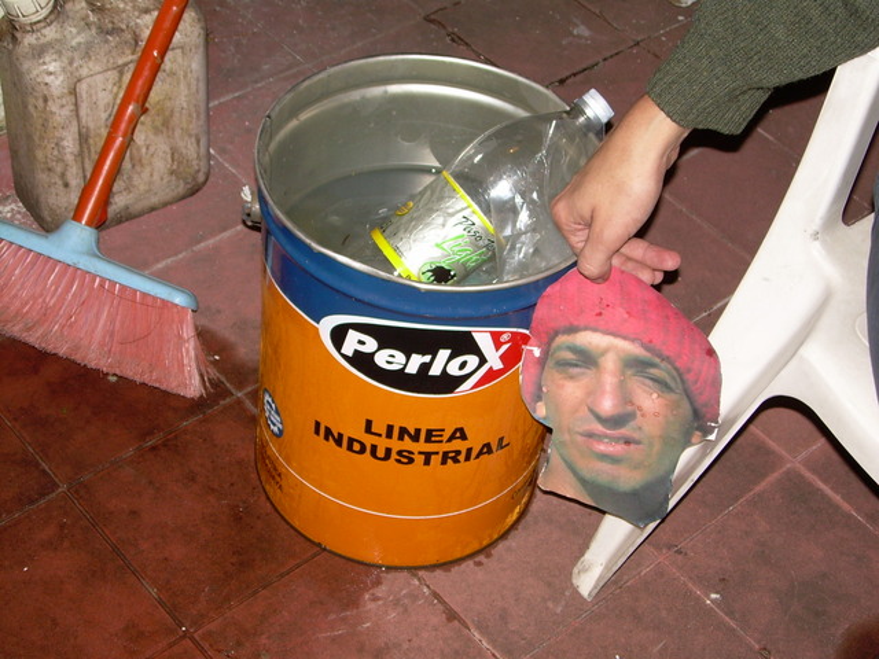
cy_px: 330
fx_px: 1549
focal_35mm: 61
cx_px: 440
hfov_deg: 31.7
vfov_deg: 24.0
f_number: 3.4
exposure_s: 1/60
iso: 92
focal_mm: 10.3
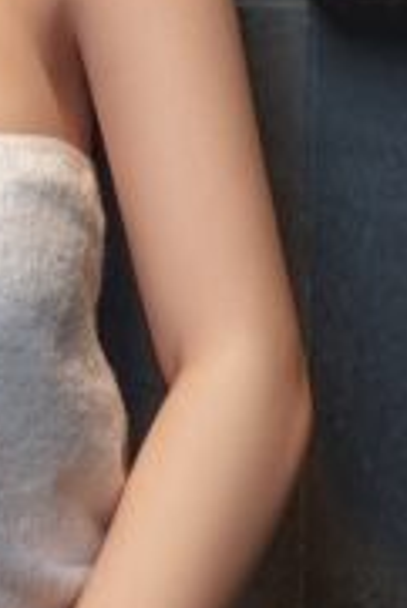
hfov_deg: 7.7
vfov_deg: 11.8
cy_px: 497
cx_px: -279
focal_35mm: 174
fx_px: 2945
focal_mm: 35
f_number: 1.8
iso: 50
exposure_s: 1/200
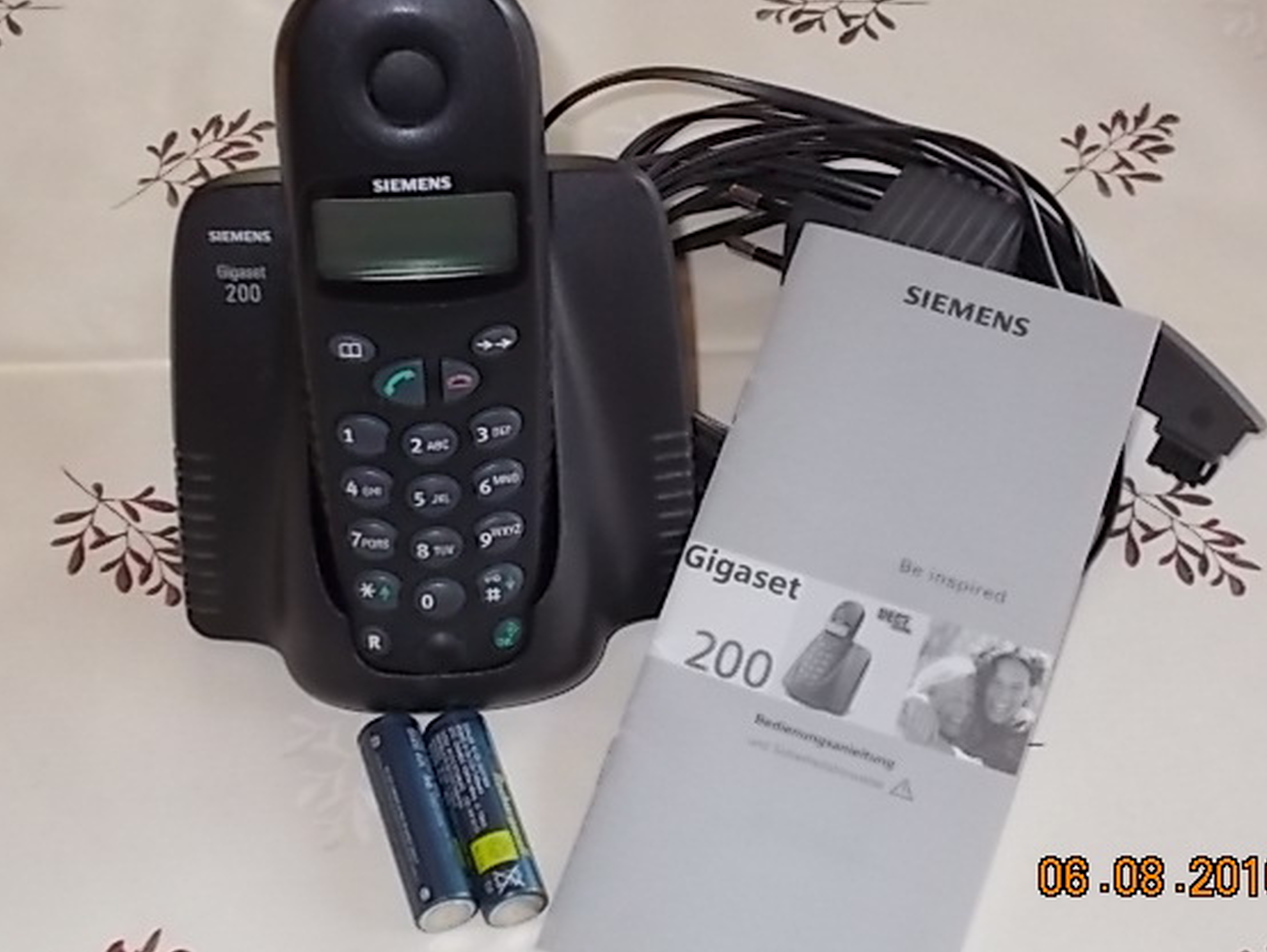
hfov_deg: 29.0
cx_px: 631
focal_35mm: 67
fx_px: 2453
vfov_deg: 21.9
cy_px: 458
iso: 200
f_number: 4.9
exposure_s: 1/30
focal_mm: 10.3
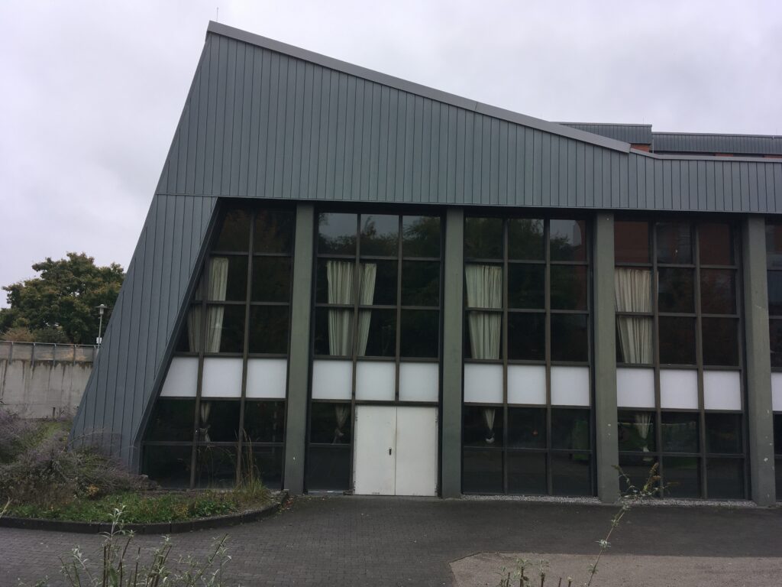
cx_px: 391
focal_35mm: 29
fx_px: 655
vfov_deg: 48.2
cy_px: 294
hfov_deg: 61.7
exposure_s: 1/605
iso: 25
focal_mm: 4.15
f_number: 2.2
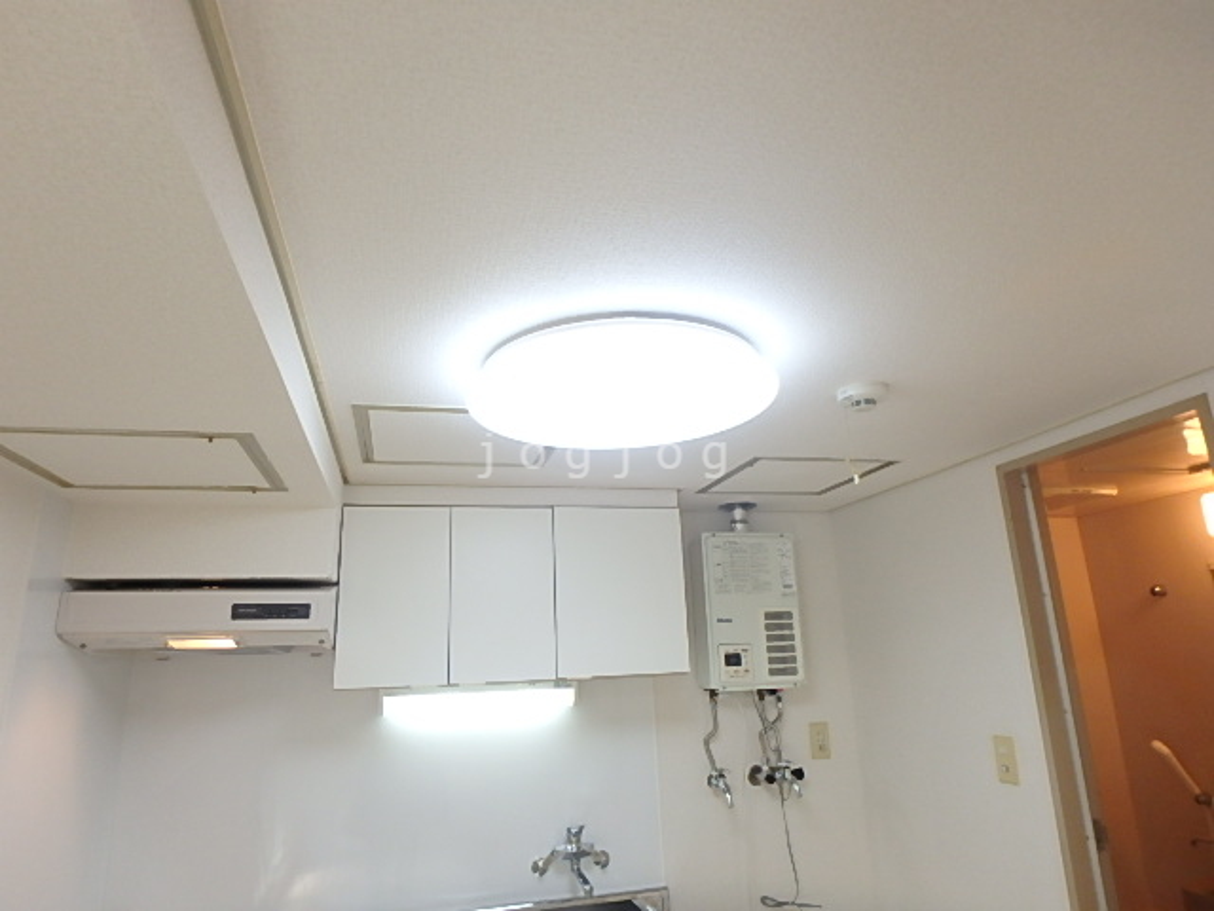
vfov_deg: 63.4
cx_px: 607
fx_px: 736
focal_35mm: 21
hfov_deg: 79.0
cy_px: 456
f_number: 3.5
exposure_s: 1/40
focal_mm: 3.7
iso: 200
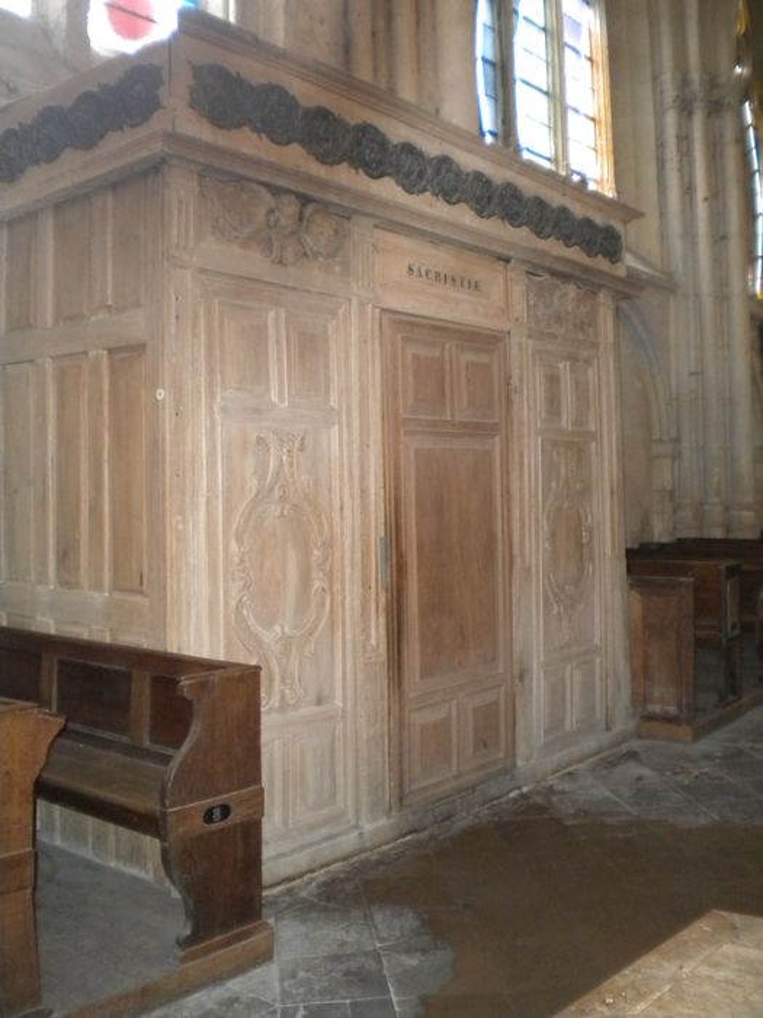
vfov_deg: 52.6
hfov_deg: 40.7
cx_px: 382
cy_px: 509
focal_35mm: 35
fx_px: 1029
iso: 483
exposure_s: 1/30
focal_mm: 6.3
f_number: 3.1
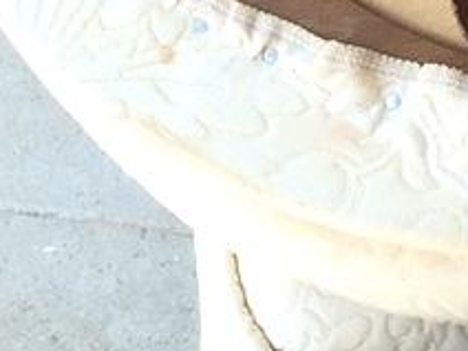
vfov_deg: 11.2
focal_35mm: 123
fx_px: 1663
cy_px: -284
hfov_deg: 15.5
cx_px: 547
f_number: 2.2
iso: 32
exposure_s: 1/142
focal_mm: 4.15
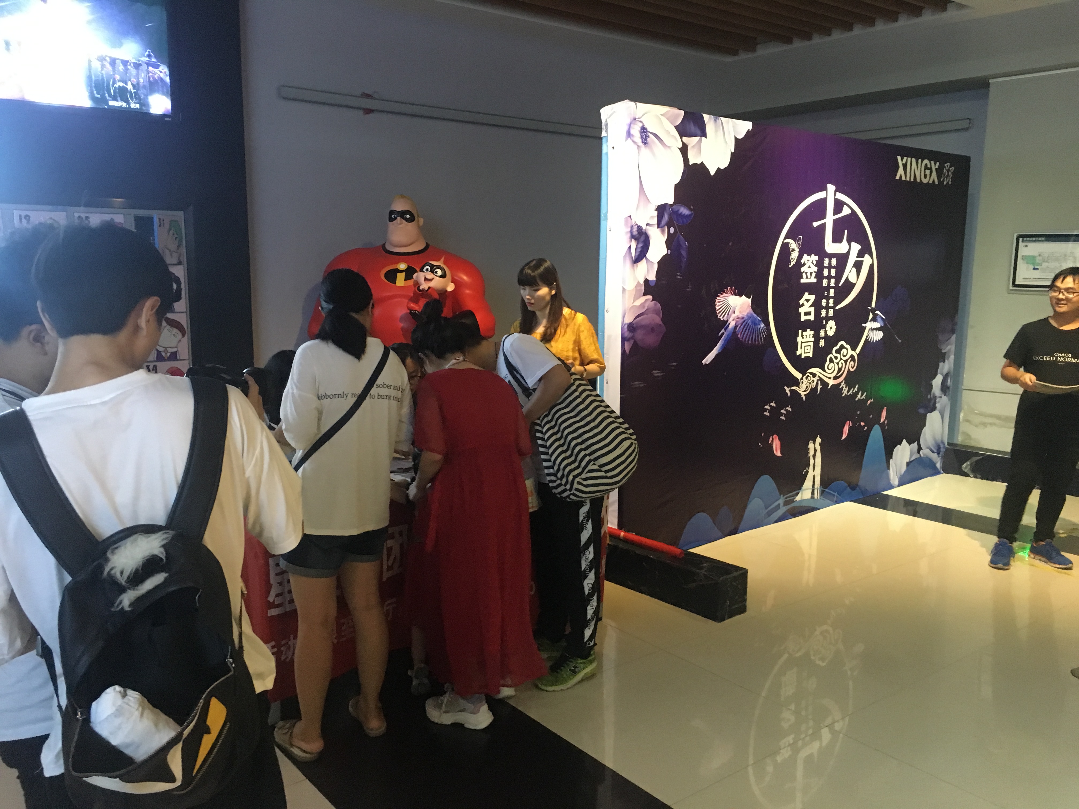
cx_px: 540
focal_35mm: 29
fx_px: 904
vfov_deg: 48.2
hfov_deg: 61.7
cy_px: 404
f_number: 2.2
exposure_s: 1/17
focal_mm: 4.15
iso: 250
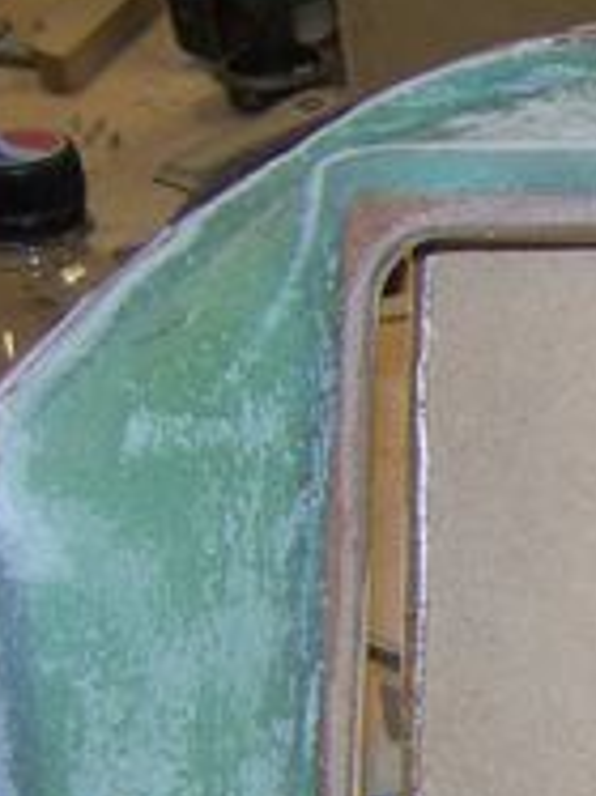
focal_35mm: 130
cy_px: 856
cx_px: 1175
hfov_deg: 10.5
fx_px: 2988
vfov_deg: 14.8
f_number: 2.8
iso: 80
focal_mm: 6.3
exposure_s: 1/60
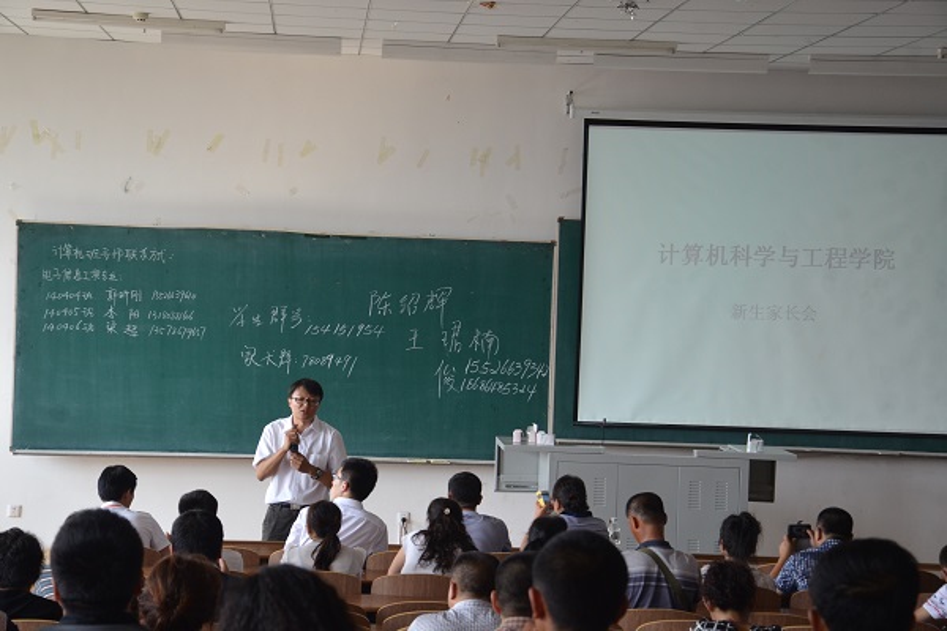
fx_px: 2052
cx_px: 474
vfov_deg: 17.5
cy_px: 316
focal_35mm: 78
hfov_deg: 26.0
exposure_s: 1/125
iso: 640
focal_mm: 52
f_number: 5.6
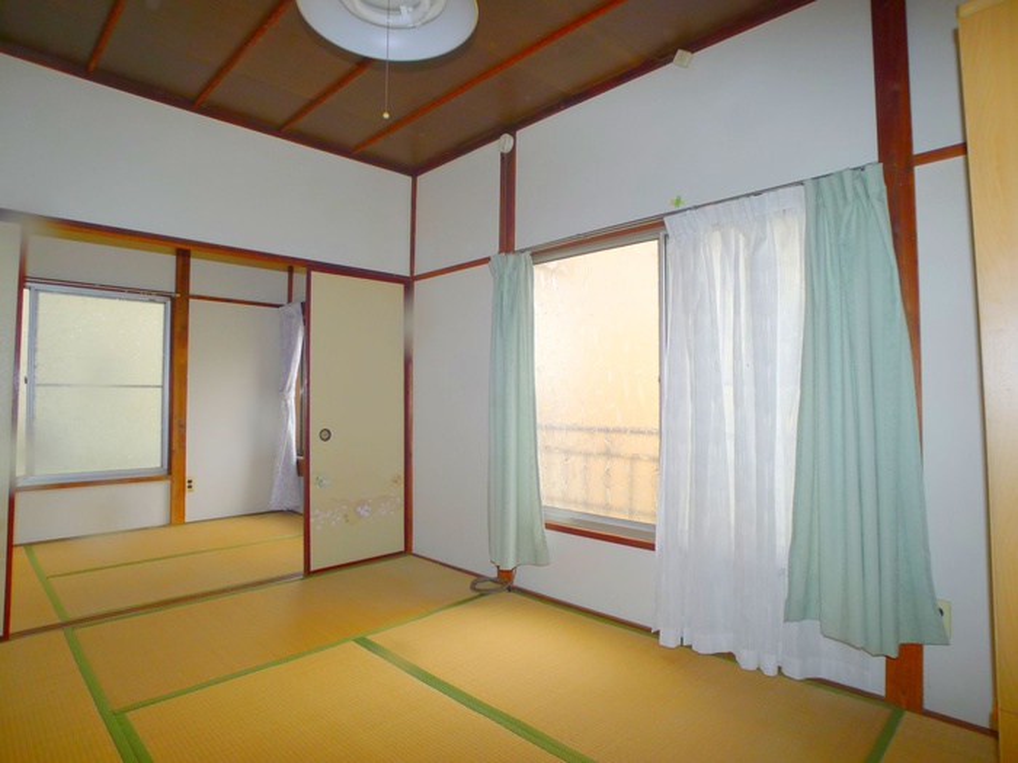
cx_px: 509
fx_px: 706
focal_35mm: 24
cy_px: 382
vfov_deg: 56.8
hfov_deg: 71.6
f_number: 2
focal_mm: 5.1
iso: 100
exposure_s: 1/80
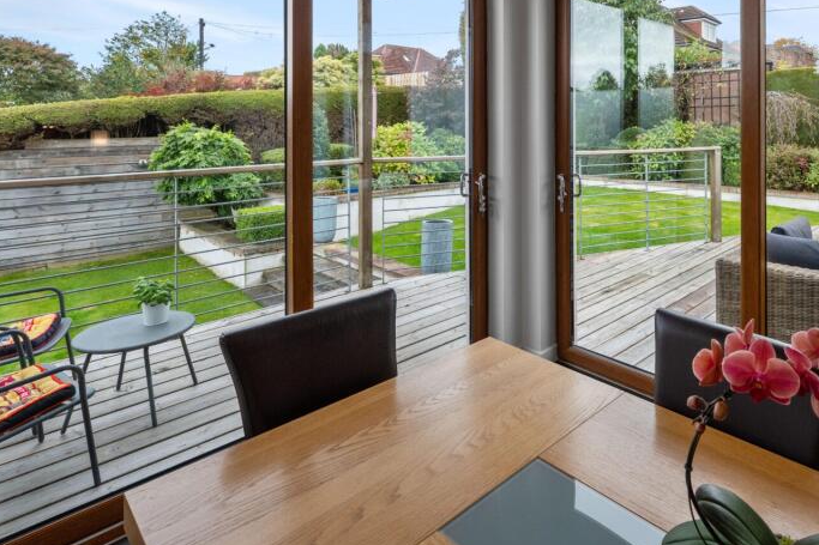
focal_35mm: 21
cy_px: 144
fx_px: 478
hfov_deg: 79.1
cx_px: 531
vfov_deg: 56.9
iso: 640
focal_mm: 14
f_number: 8
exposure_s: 1/160
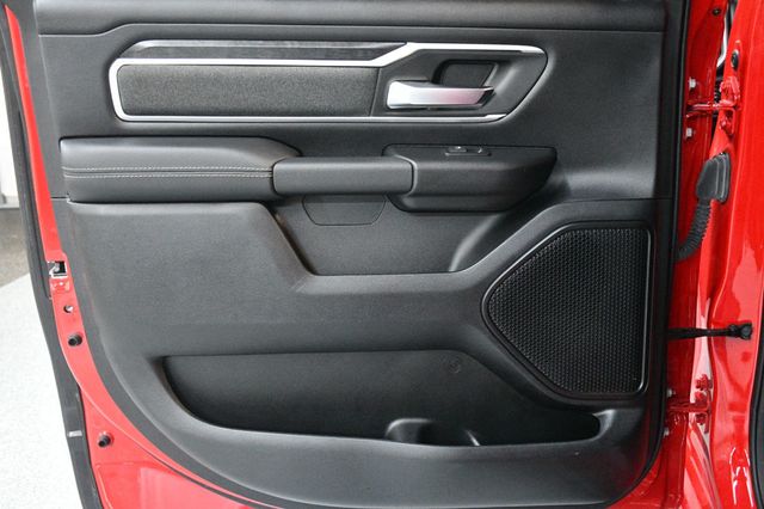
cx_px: 382
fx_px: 827
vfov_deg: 34.2
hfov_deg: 49.6
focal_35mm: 39
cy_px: 254
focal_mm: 26
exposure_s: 1/60
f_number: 3.8
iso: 5600
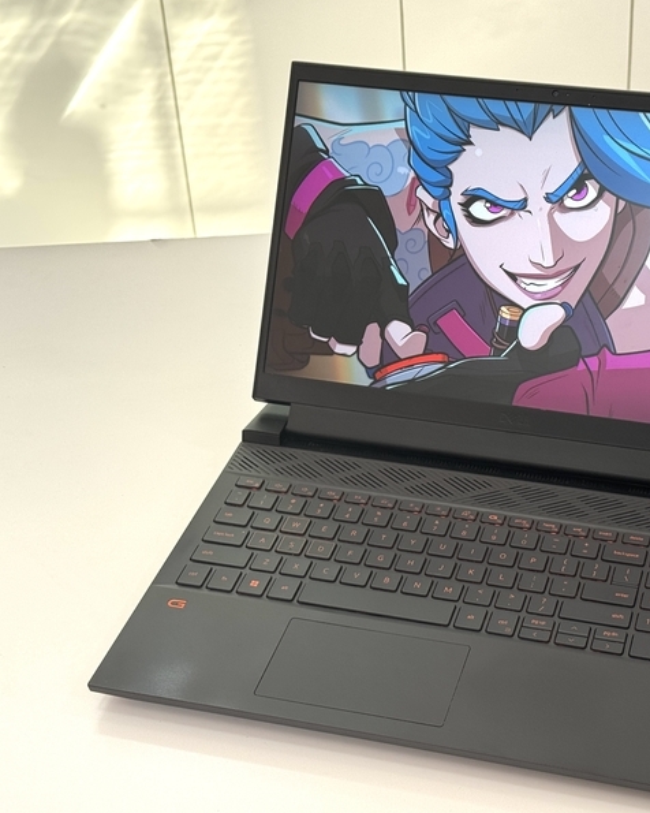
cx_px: 492
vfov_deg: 30.0
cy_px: 406
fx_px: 1515
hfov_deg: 23.9
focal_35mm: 63
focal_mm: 6.76
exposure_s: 1/180
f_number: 1.78
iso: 50
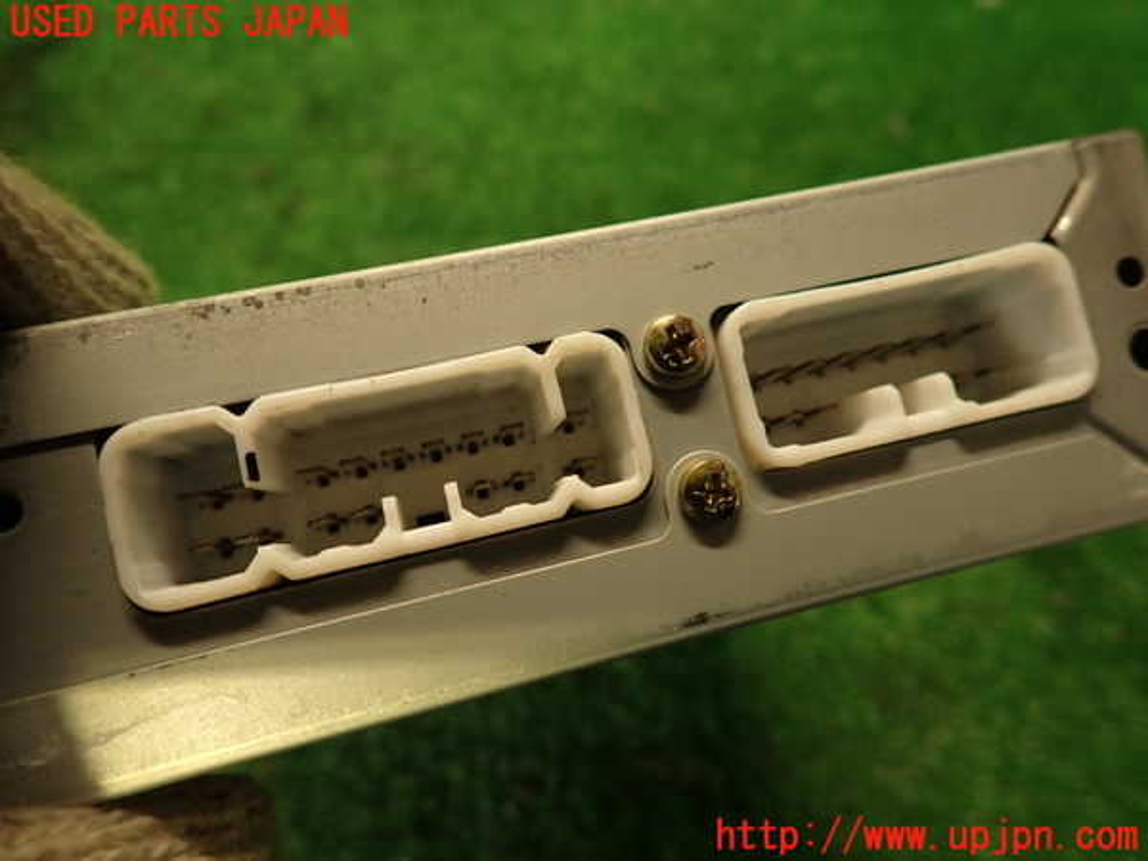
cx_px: 574
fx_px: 829
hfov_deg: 69.4
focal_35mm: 25
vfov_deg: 54.9
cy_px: 430
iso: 200
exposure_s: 1/50
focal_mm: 4.5
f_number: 2
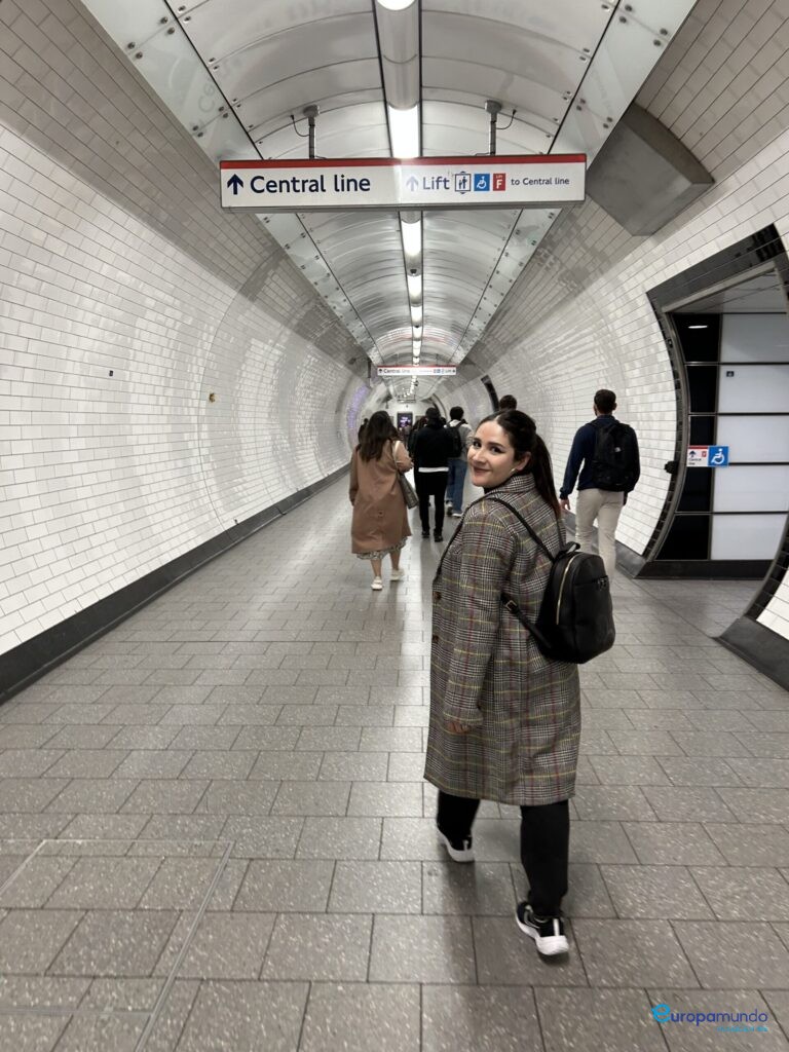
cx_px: 394
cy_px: 526
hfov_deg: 53.1
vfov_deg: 67.3
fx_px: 790
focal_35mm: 26
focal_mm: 5.7
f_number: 1.5
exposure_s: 1/50
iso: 100
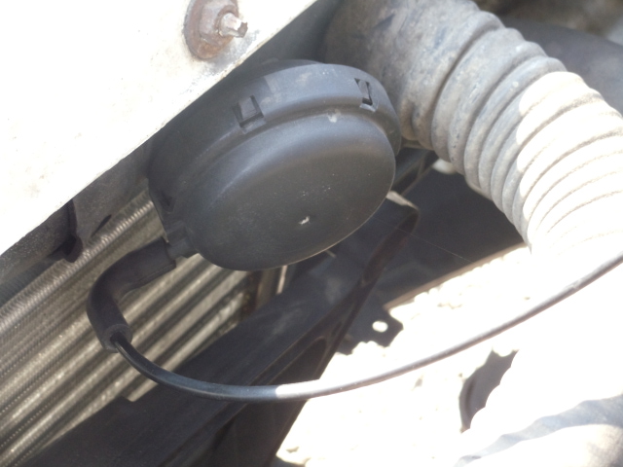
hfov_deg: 17.4
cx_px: 312
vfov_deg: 13.1
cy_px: 234
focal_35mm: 113
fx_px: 2034
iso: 100
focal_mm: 15.35
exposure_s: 1/30
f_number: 4.8
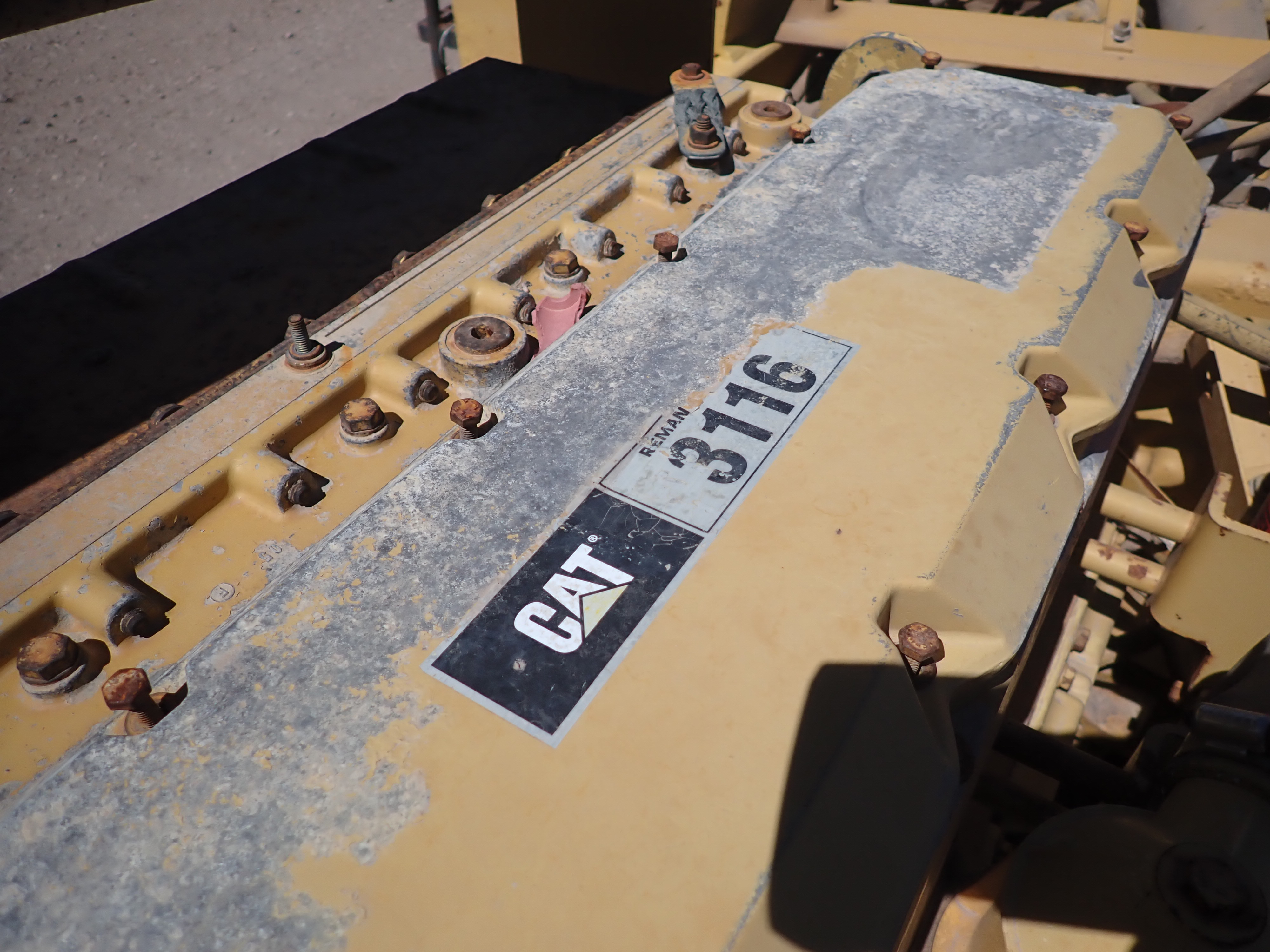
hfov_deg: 69.4
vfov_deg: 54.9
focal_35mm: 25
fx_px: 917
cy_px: 476
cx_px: 635
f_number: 5.6
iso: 100
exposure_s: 1/1000
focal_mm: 4.5
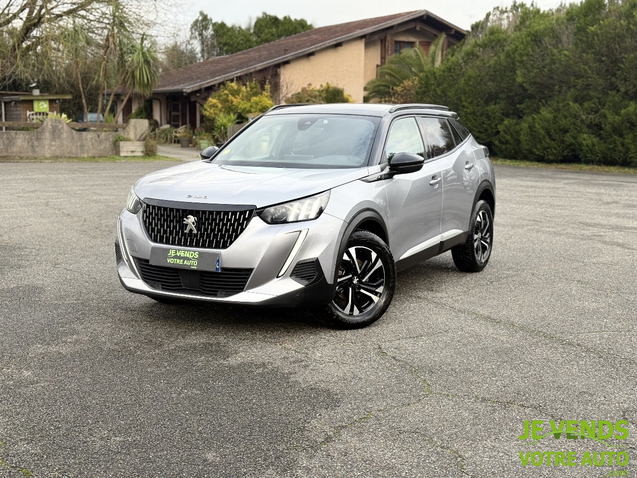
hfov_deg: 39.7
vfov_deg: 30.3
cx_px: 318
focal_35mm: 48
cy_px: 239
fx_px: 883
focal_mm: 6.76
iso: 64
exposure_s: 1/778
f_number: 1.78
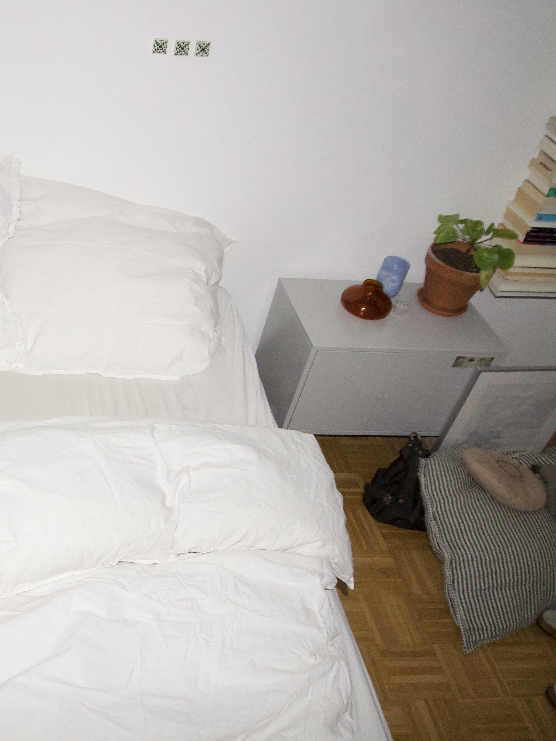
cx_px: 34
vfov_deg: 52.6
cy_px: 369
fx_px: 750
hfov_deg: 37.5
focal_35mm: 35
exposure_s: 1/60
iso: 3200
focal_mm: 16
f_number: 5
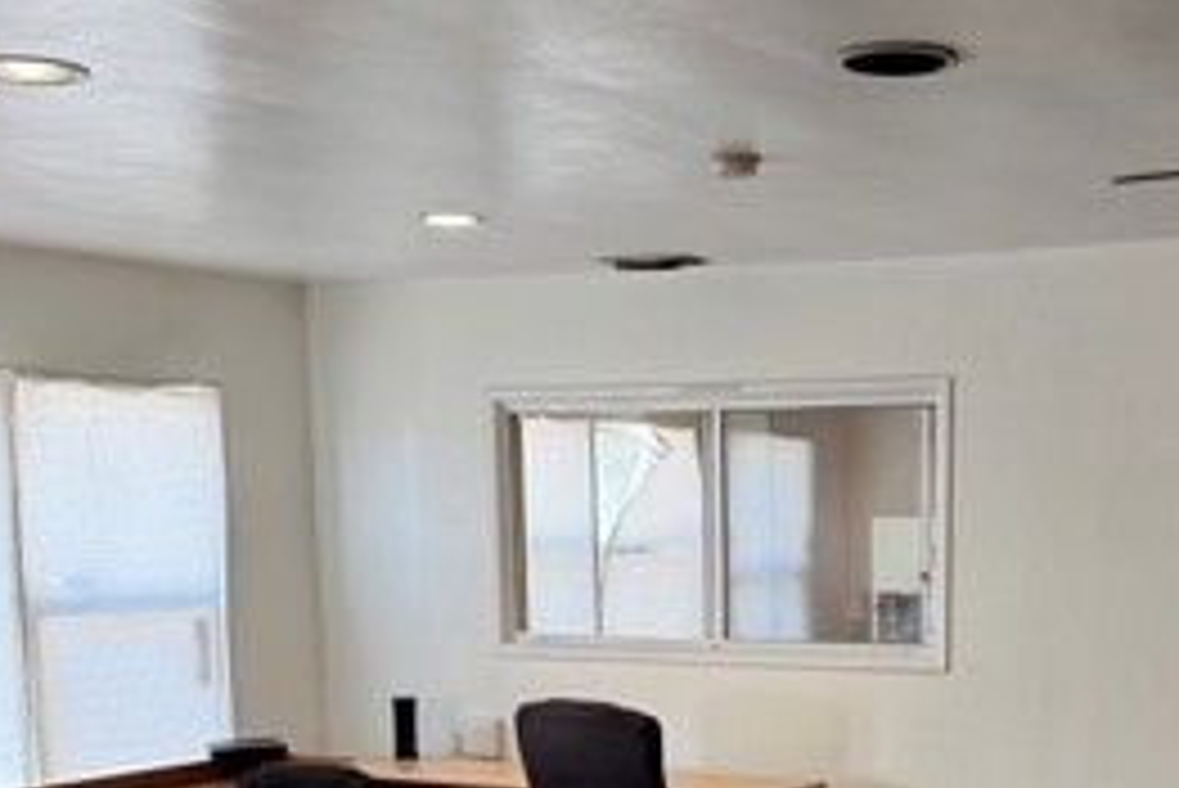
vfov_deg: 21.4
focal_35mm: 61
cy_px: 824
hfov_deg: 32.3
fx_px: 1999
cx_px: 873
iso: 200
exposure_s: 1/121
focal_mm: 6.76
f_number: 1.78
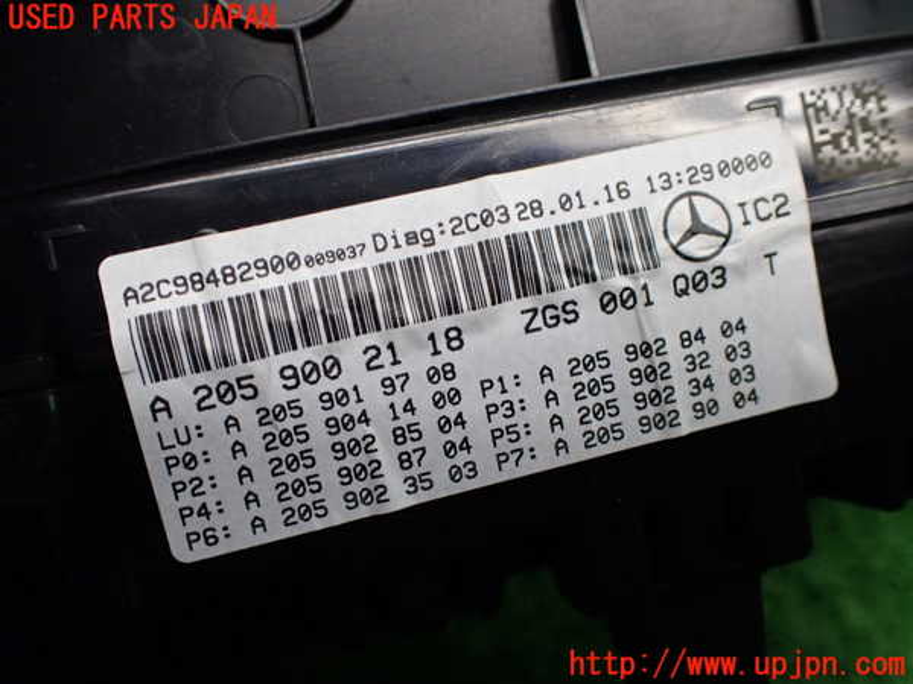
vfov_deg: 46.8
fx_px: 791
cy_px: 342
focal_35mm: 30
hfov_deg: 60.0
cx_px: 456
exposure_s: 1/125
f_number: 2.3
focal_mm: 5.4
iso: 320
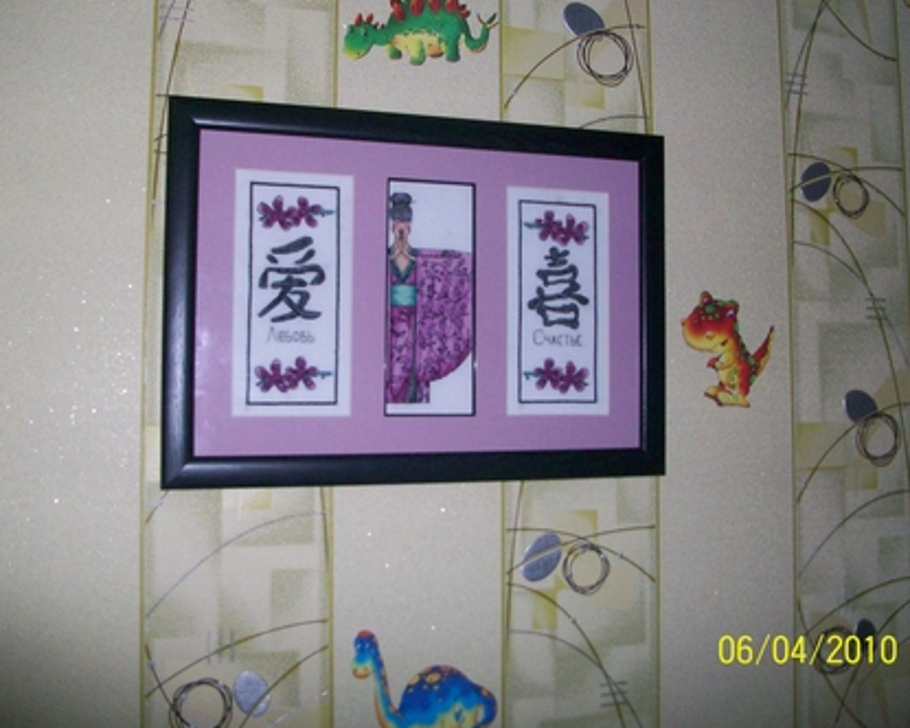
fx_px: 970
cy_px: 368
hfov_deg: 50.3
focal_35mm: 36
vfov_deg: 41.2
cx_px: 454
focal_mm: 5.7
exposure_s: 1/60
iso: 160
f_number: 2.8
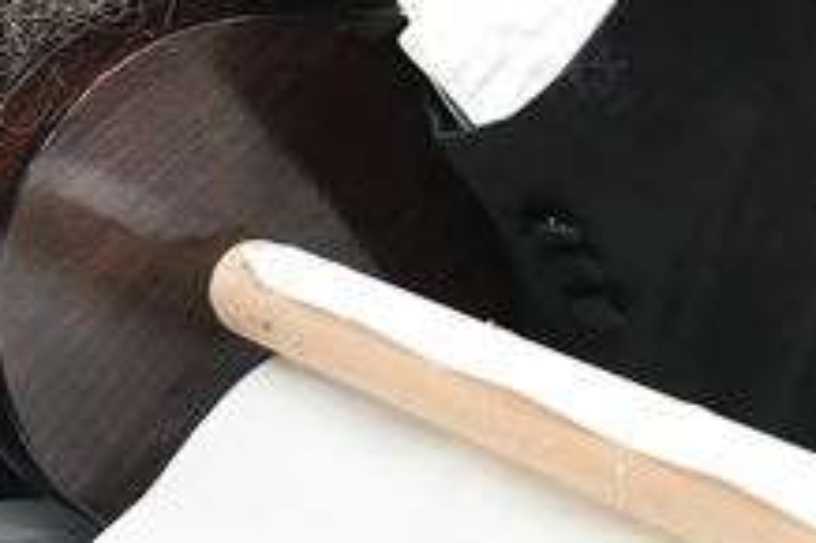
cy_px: -320
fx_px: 4077
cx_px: -999
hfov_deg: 10.2
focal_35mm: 180
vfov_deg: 7.5
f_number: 5.6
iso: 800
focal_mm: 28
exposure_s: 1/100
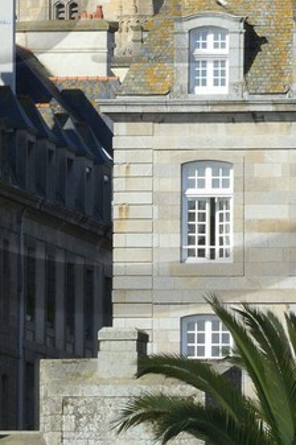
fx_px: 9095
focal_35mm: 736
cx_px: 114
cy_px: -98
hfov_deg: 1.9
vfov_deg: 2.8
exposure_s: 1/200
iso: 400
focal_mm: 155
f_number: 20
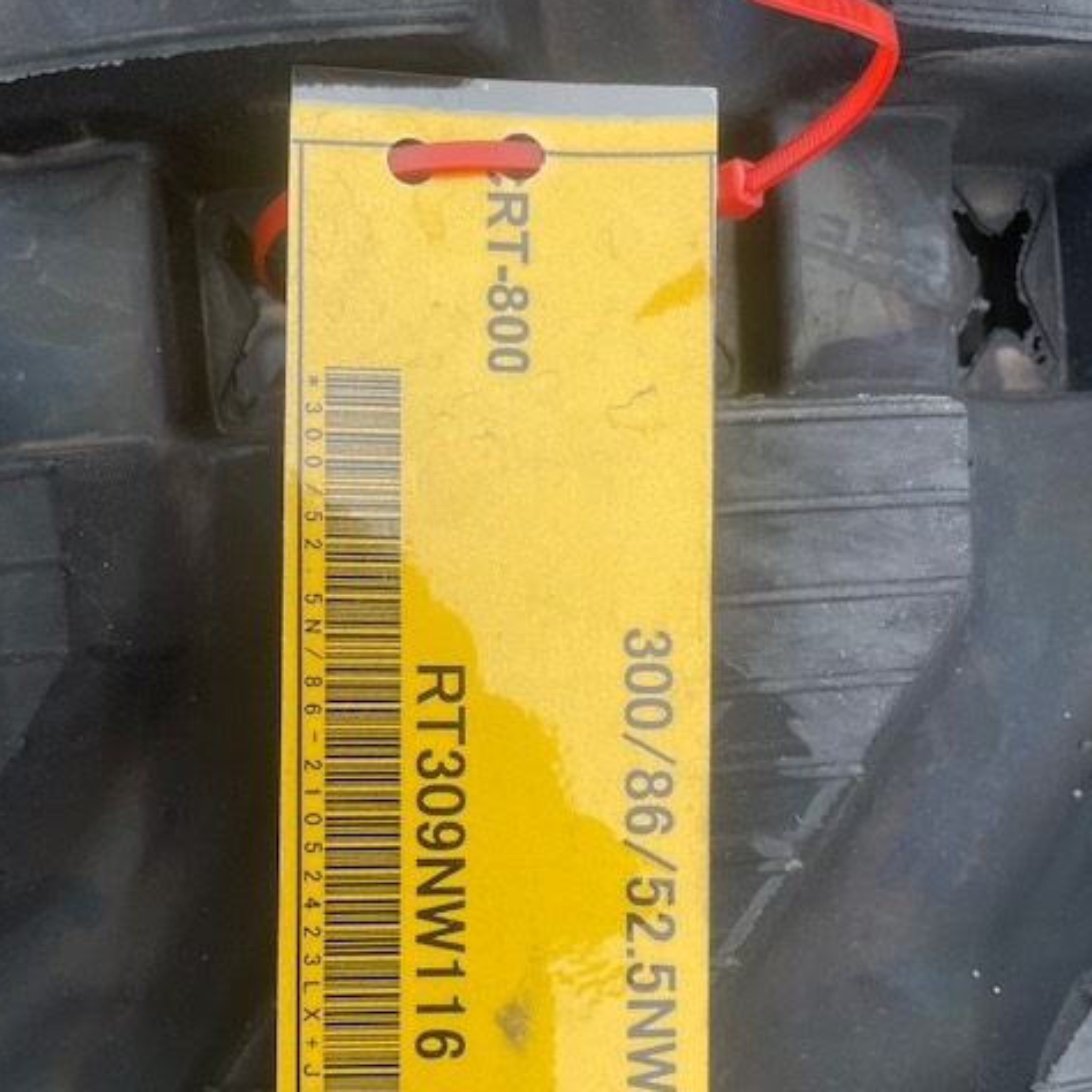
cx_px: 544
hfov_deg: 52.5
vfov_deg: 51.6
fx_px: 1106
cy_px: 723
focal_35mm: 31
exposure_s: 1/807
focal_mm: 4.2
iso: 32
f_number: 1.6
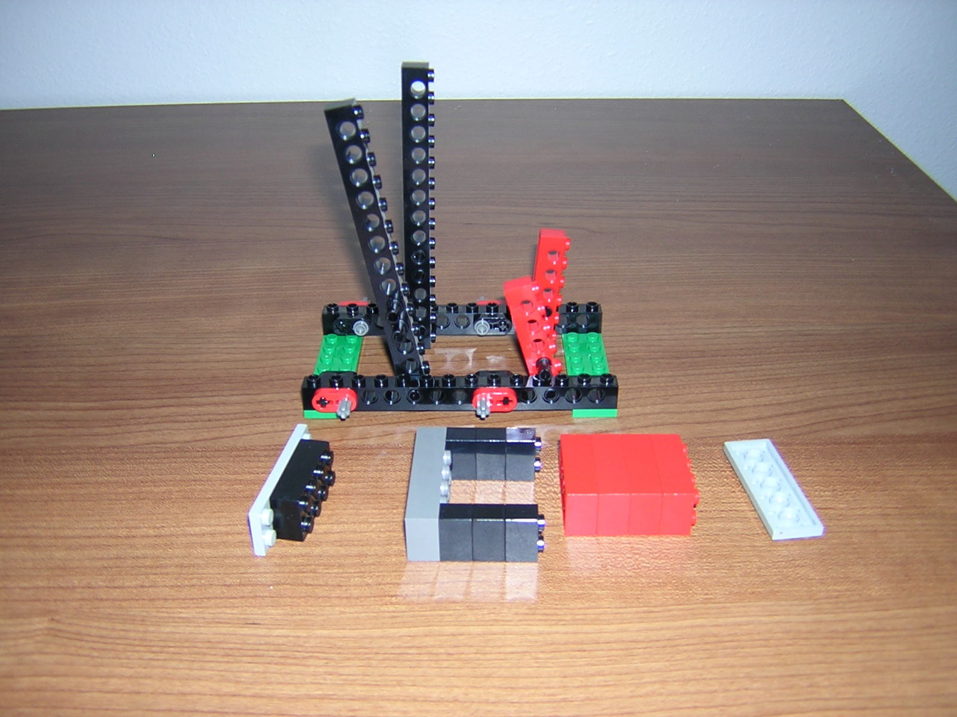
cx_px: 478
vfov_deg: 39.7
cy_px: 358
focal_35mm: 36
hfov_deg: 51.4
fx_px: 995
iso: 100
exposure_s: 1/60.1
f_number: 2.6
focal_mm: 4.7
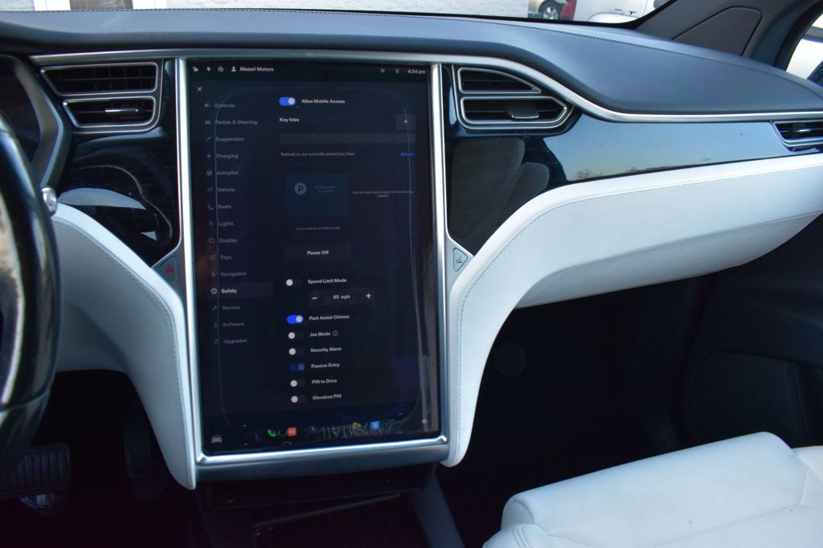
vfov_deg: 47.9
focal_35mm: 27
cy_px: 274
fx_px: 617
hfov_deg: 67.4
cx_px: 412
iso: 720
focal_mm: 18
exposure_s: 1/15
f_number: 6.3
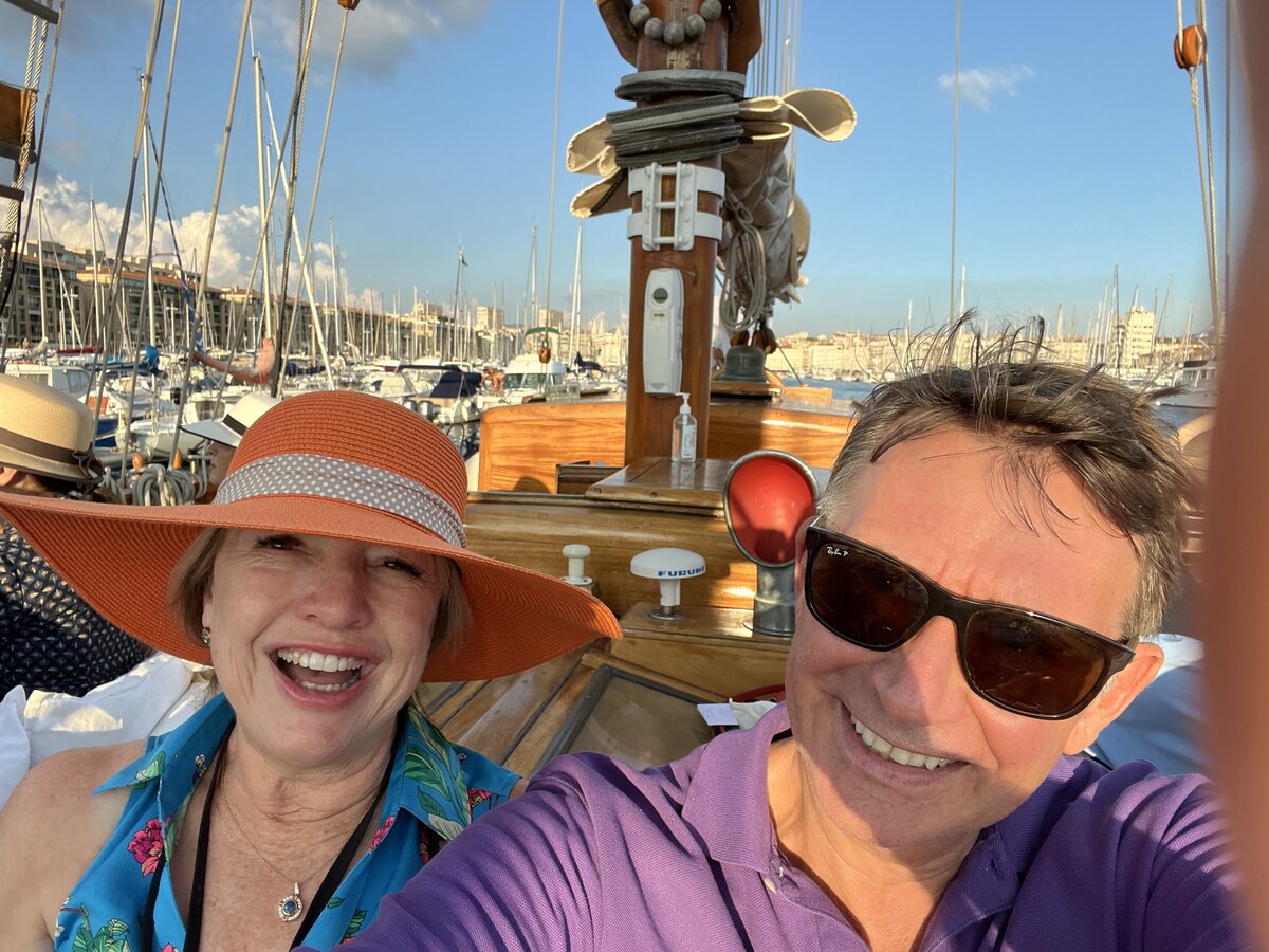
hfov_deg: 73.9
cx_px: 634
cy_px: 476
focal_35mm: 23
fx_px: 843
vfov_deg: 58.9
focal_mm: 2.71
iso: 32
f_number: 2.2
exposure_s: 1/289
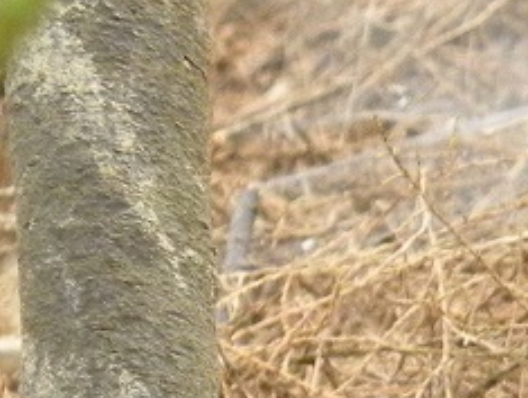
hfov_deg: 4.7
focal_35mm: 413
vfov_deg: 3.6
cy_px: 886
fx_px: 6309
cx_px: 1150
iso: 278
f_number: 4
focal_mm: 13.4
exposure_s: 1/71.6
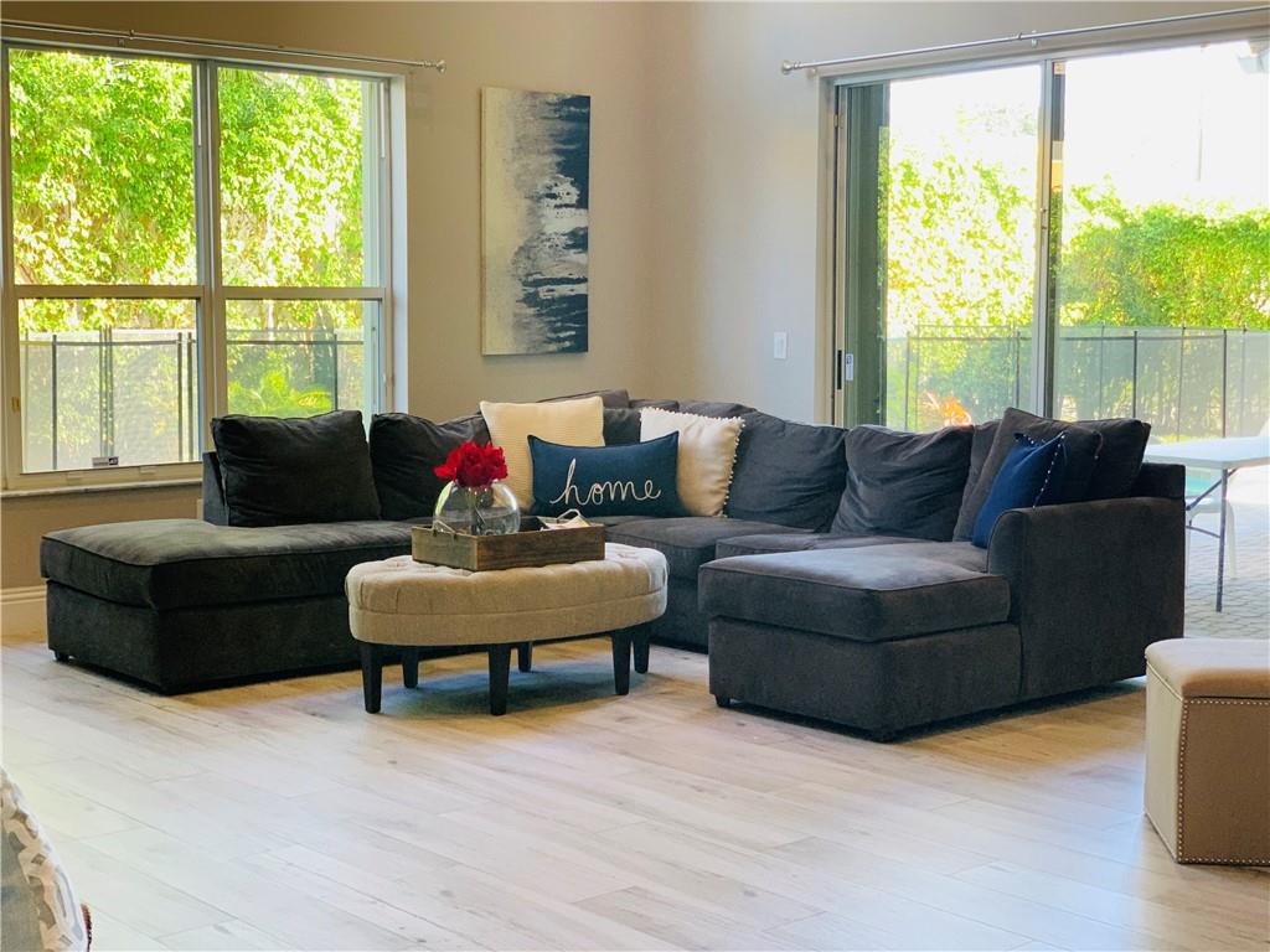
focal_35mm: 52
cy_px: 476
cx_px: 635
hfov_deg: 36.8
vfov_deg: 28.0
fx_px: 1908
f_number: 2.4
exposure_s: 1/60
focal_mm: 6
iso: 125
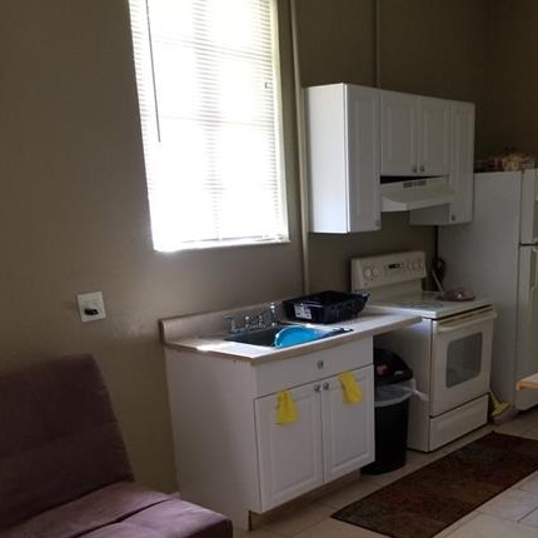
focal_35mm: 41
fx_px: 721
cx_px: 343
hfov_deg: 40.6
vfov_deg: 39.1
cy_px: 440
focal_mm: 4.25
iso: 200
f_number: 1.7
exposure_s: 1/25
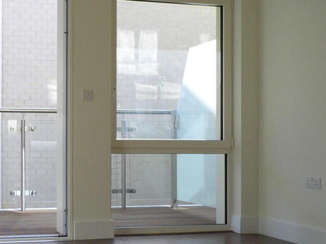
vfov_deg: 29.1
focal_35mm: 50
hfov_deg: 34.9
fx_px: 471
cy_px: 139
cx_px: 5
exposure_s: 1/250
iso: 100
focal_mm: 4.5
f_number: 3.1
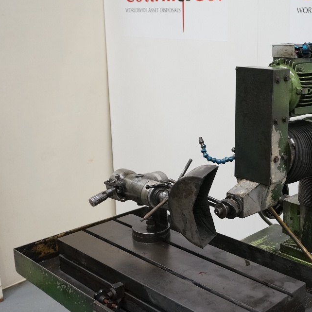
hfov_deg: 35.2
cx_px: 246
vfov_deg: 36.3
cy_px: 153
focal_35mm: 47
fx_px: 476
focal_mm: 23
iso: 800
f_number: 4
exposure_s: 1/60
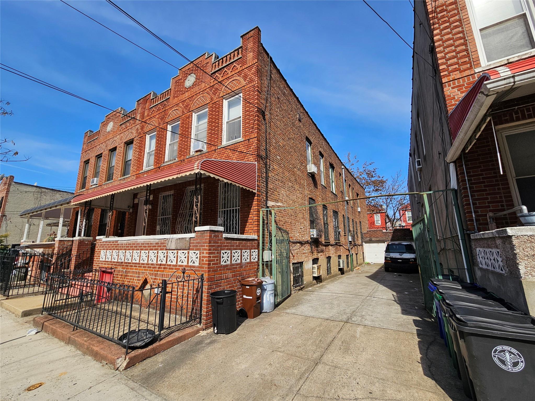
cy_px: 200
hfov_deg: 106.2
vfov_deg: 89.9
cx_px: 268
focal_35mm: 13
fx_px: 201
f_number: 2.2
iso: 50
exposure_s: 1/2500
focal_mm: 2.2
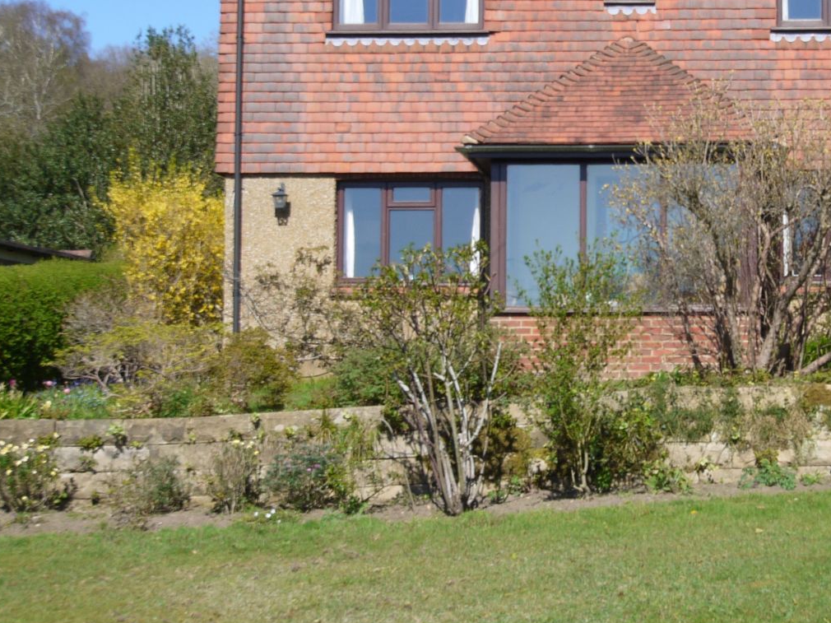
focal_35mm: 73
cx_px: 636
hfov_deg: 26.3
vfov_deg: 20.1
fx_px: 1752
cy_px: 198
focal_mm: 18
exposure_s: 1/250
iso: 100
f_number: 9
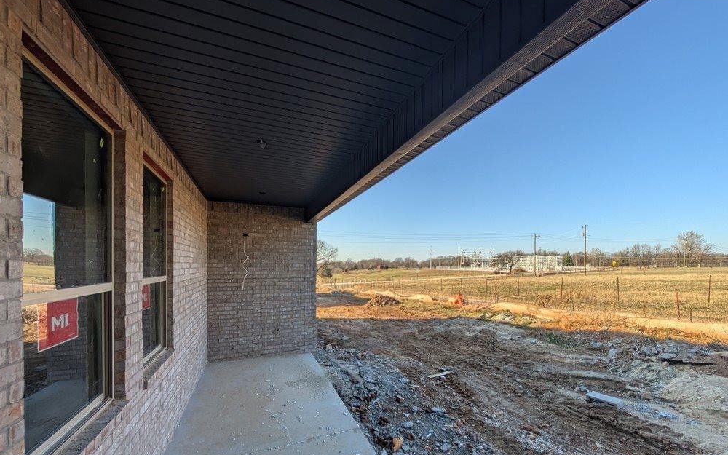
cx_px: 367
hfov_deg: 109.4
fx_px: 258
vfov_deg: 81.9
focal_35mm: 13
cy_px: 271
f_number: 1.7
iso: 46
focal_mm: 2.02
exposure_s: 1/1582
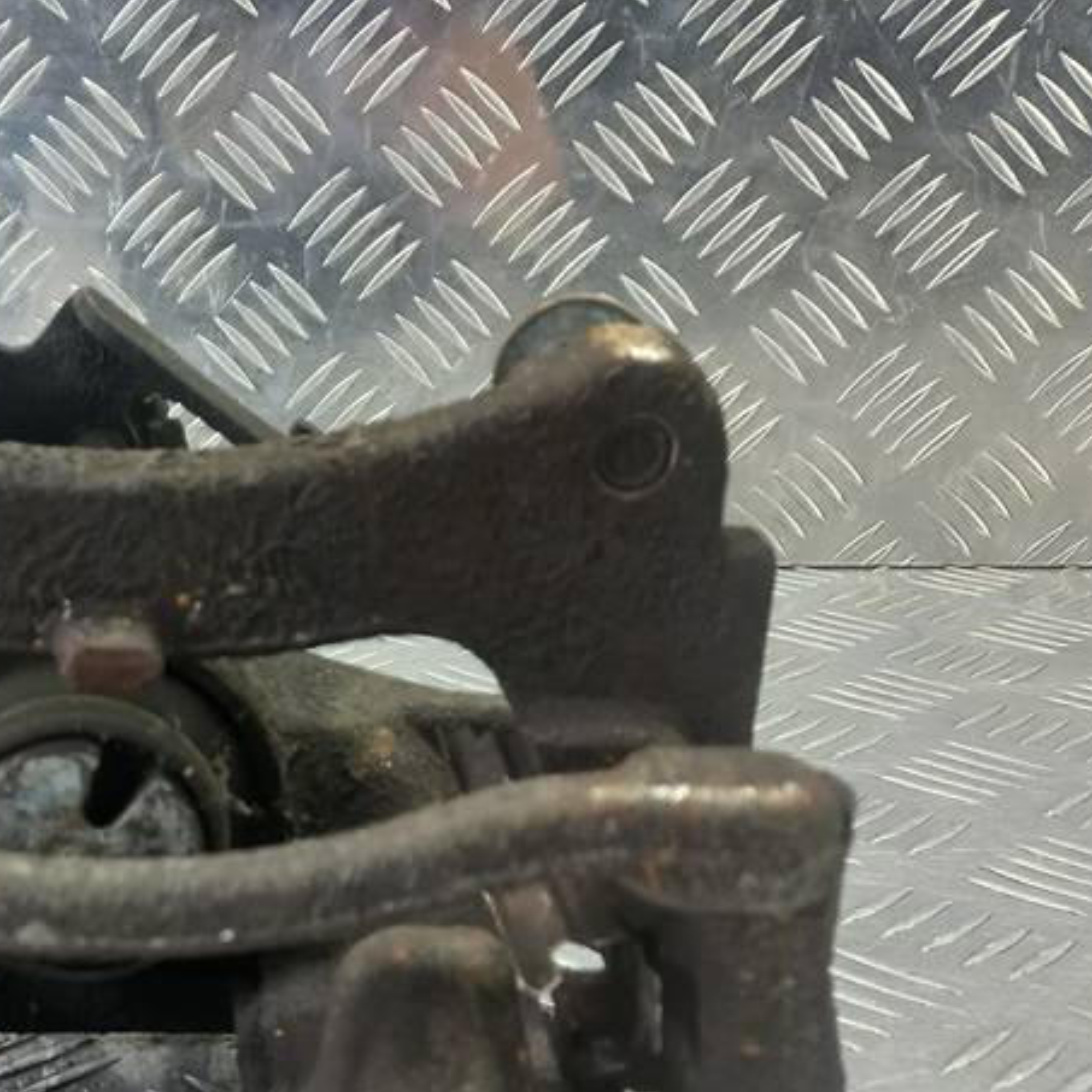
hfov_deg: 32.4
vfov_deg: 33.8
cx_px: 123
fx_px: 1785
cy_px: 714
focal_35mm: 50
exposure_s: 1/50
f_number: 1.8
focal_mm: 4.6
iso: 160
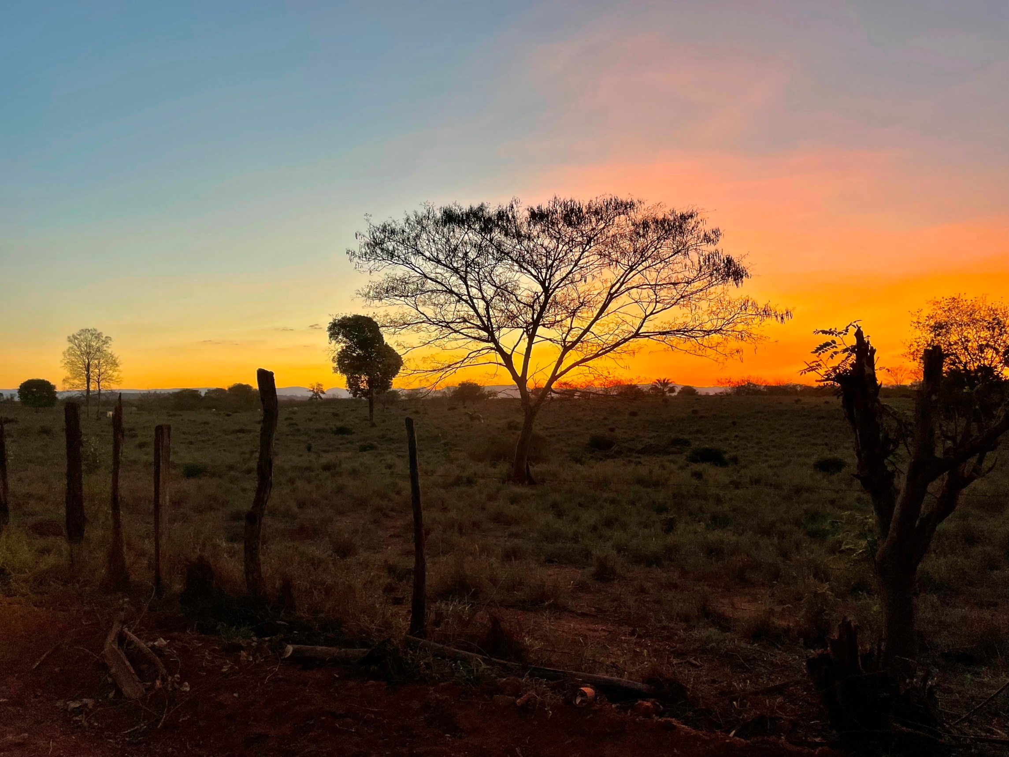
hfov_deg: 67.3
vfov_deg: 53.1
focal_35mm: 26
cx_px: 504
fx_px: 758
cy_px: 378
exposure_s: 1/121
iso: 100
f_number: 1.6
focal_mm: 4.2
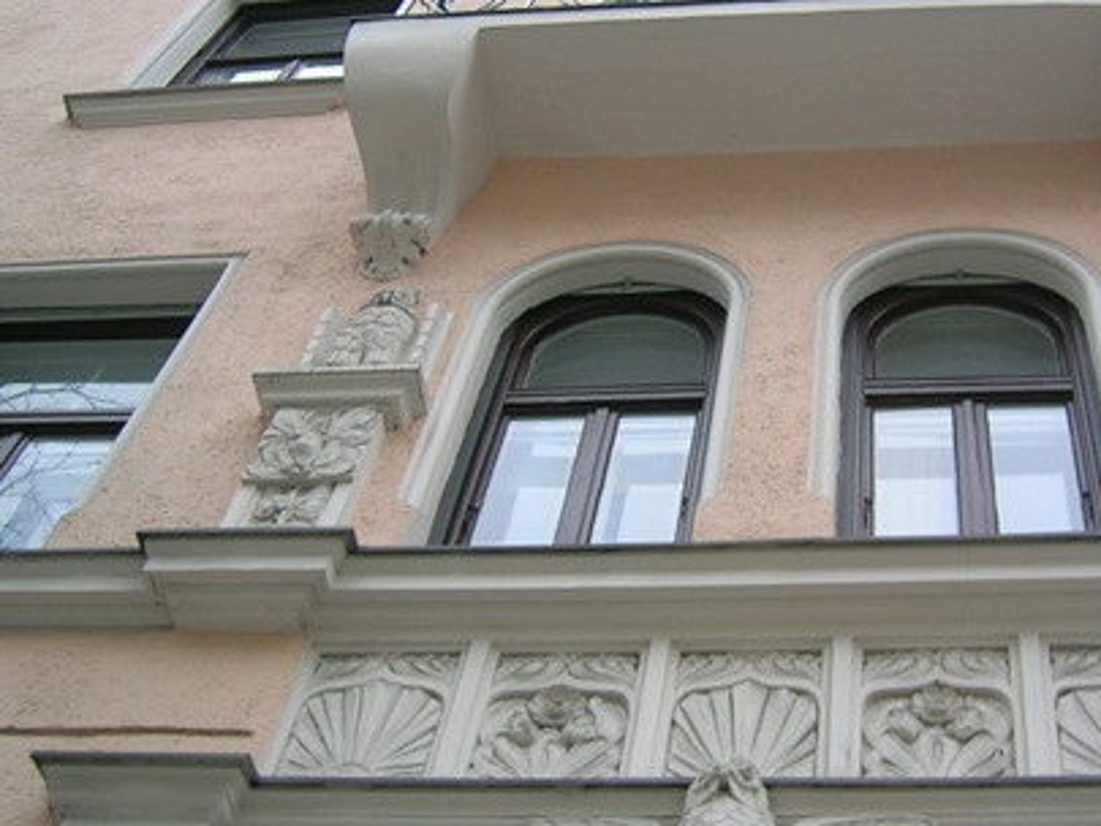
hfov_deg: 35.6
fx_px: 1686
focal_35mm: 53
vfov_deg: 27.5
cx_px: 788
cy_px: 429
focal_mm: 5.4
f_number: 2.8
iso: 50
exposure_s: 1/74.8
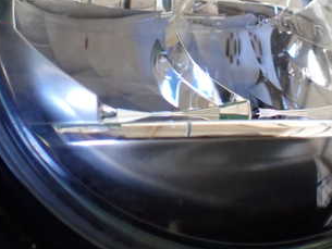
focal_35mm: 59
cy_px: 51
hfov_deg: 32.4
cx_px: 223
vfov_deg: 24.5
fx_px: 566
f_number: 2.3
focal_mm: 5.4
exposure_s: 1/125
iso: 500
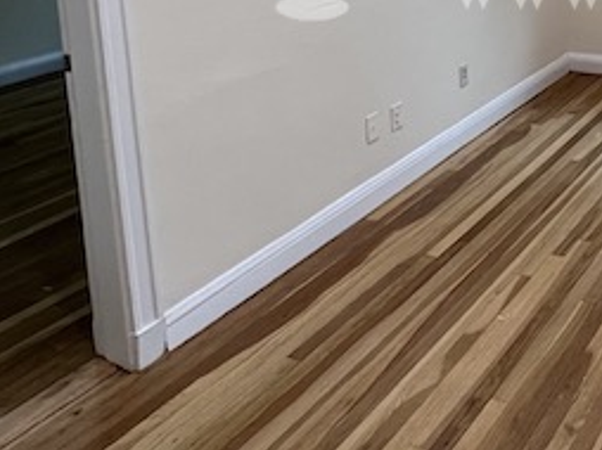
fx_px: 712
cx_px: 678
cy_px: -50
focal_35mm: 41
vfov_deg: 31.1
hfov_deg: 37.5
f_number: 1.8
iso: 160
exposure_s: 1/120
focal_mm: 1.57
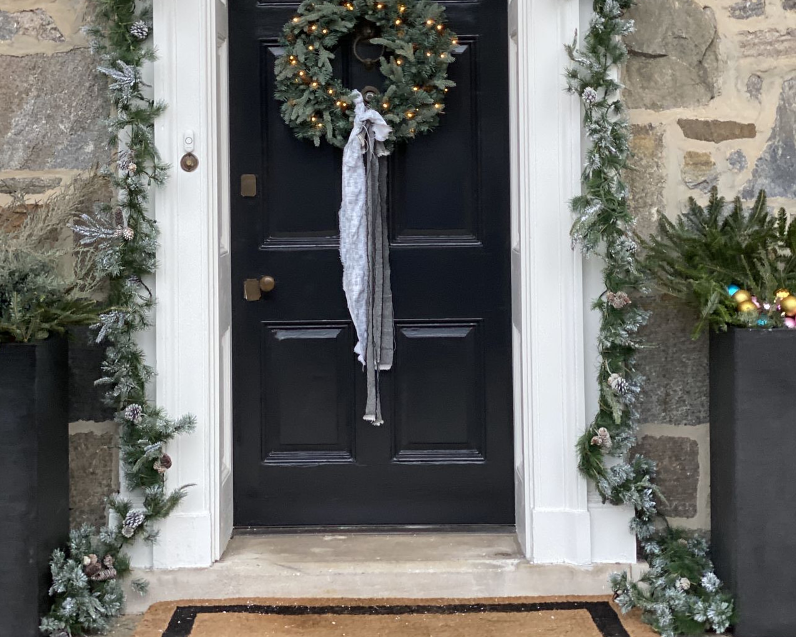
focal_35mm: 68
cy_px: 156
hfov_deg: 27.9
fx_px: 1602
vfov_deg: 22.3
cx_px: 397
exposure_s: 1/40
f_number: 2
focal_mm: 6
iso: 125
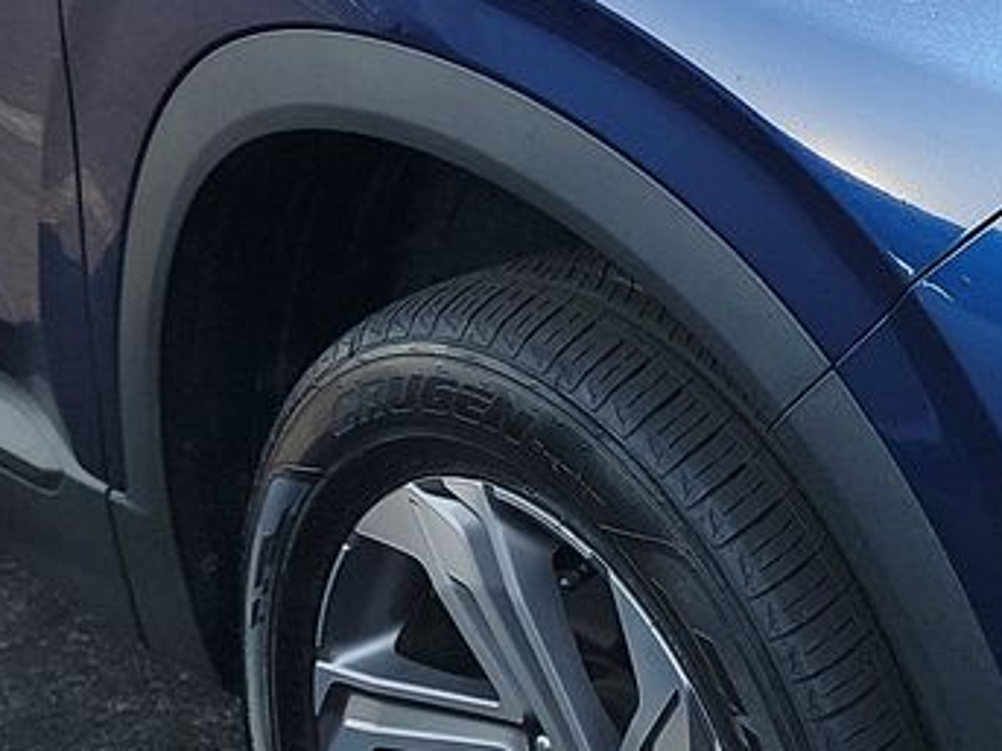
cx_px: 876
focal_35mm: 112
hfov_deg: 17.4
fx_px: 3241
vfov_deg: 13.2
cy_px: 181
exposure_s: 1/290
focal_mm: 6.7
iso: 50
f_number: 1.8
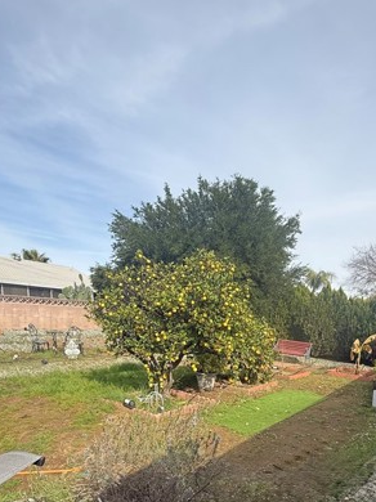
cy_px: 381
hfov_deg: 58.2
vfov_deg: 68.8
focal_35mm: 23
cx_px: 233
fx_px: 333
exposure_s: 1/888
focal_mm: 2.22
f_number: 2.2
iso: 50
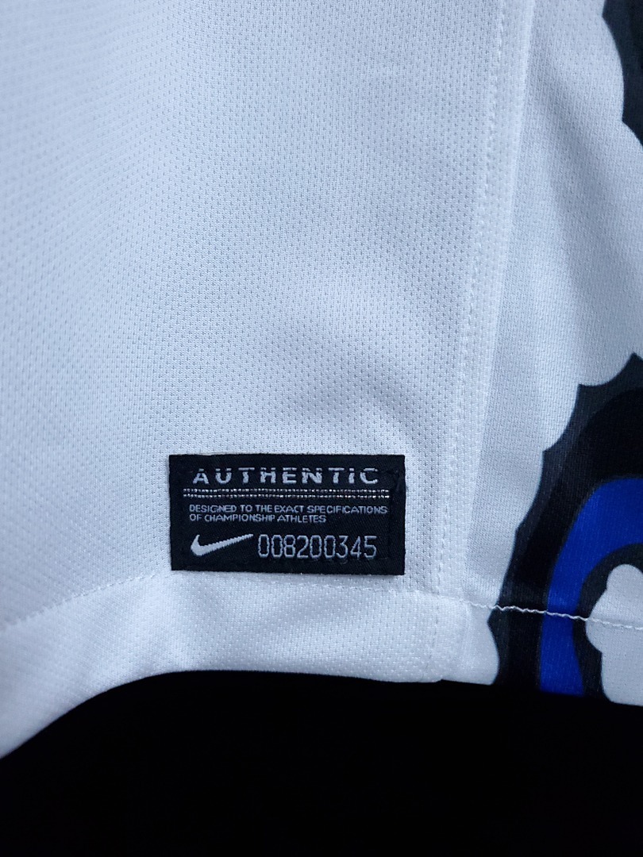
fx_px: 644
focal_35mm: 26
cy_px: 428
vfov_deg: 67.3
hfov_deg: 53.1
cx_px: 322
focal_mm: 4.3
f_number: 1.5
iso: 400
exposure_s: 1/90
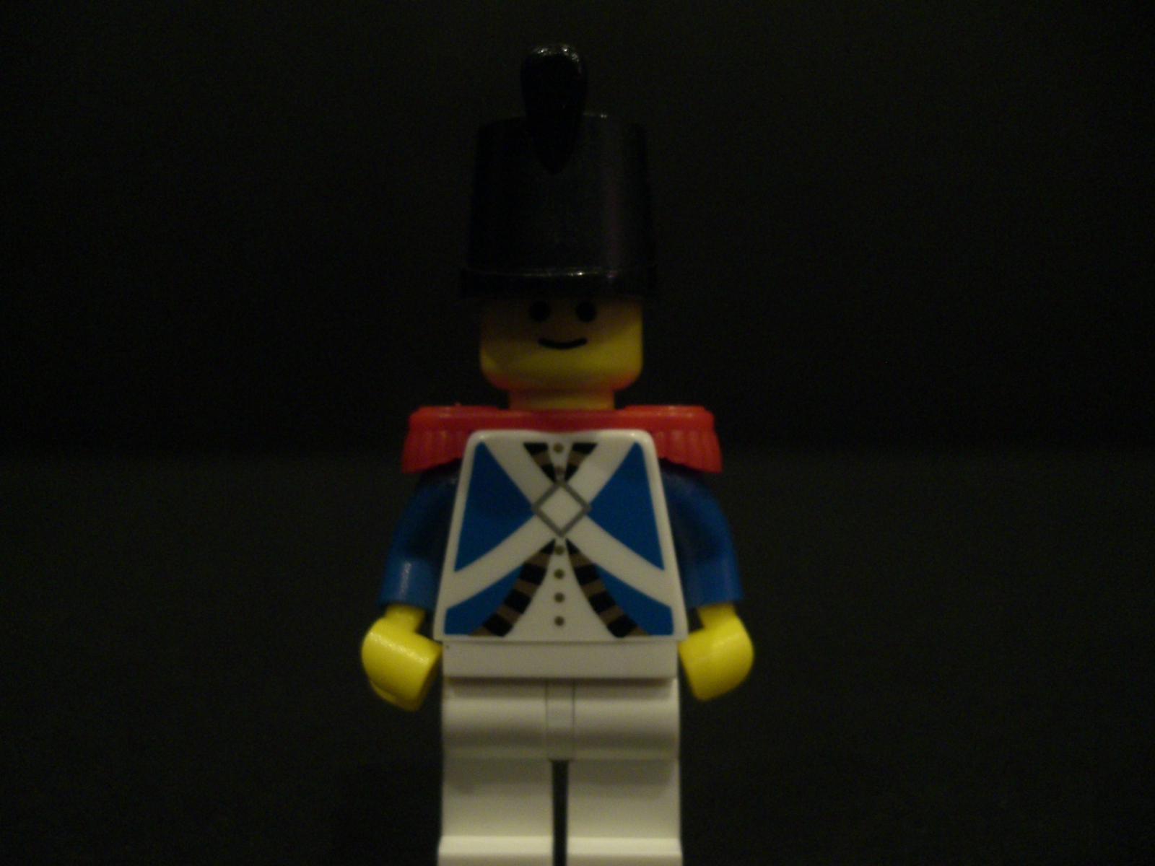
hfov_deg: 49.0
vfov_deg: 37.7
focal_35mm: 38
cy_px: 433
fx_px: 1268
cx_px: 578
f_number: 3.1
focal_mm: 6.3
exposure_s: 1/8
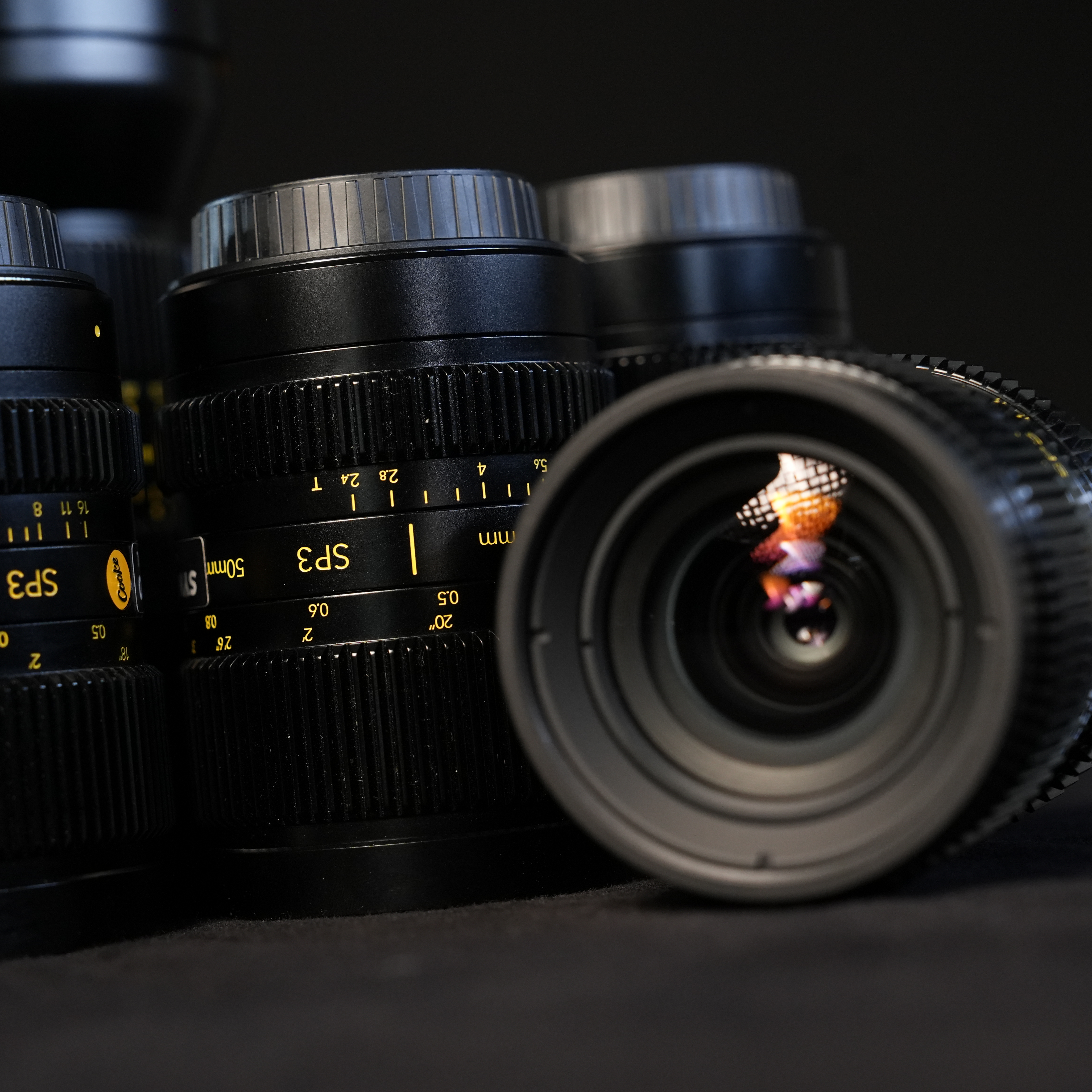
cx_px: 364
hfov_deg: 19.2
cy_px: 546
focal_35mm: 90
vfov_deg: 19.3
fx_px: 3212
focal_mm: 70
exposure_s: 1/60
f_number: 5.6
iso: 2000
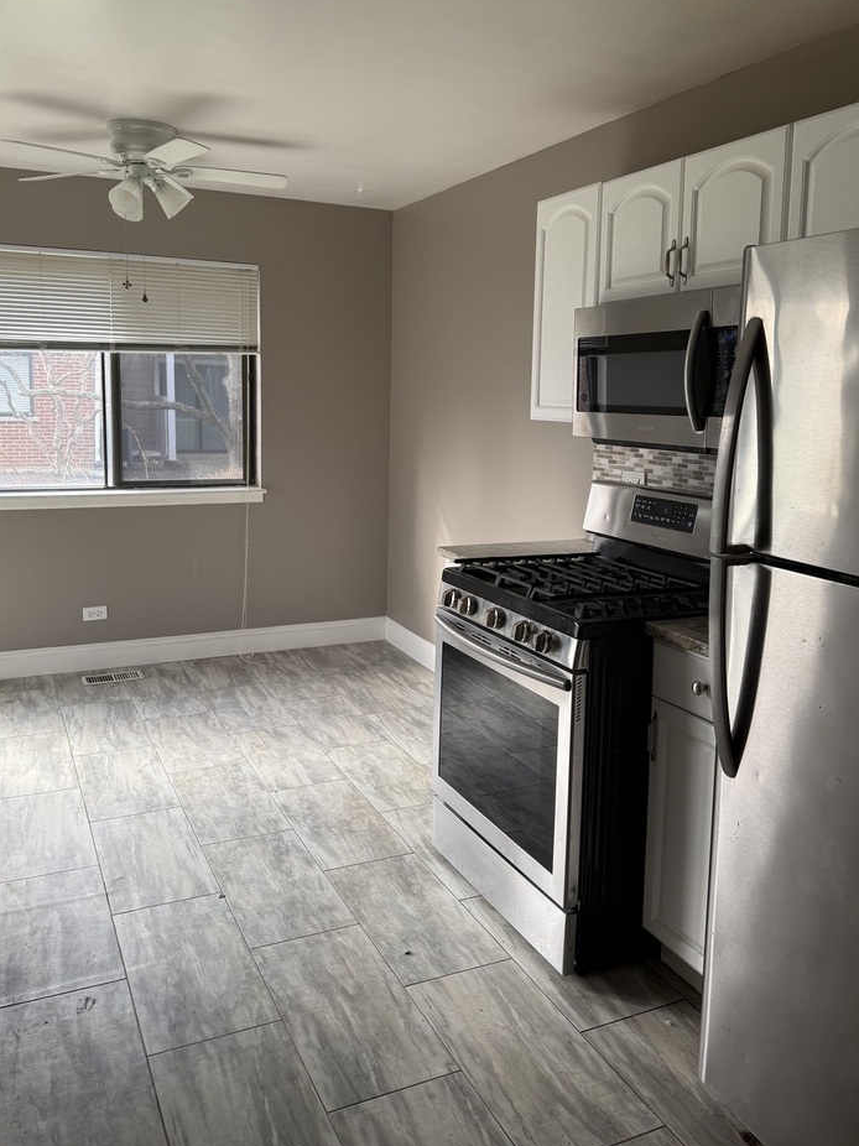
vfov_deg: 63.2
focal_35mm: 28
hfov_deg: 49.7
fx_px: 927
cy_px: 494
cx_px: 420
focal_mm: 6.76
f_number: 1.78
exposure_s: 1/121
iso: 100
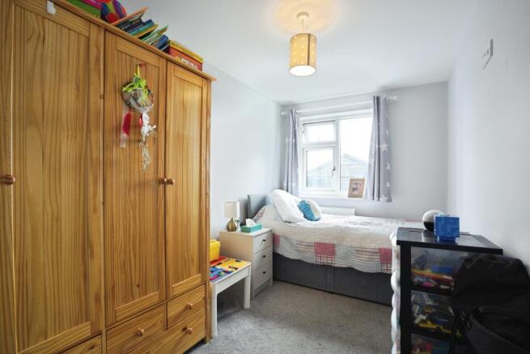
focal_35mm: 16
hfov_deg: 96.7
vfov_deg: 73.8
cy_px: 177
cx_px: 265
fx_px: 236
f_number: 9
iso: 800
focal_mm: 16
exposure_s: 1/25
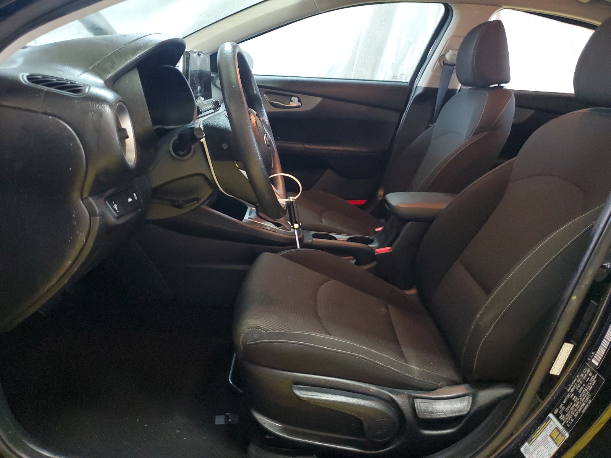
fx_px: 459
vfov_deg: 53.1
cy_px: 229
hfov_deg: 67.3
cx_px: 306
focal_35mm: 26
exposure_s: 1/15
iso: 328
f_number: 1.5
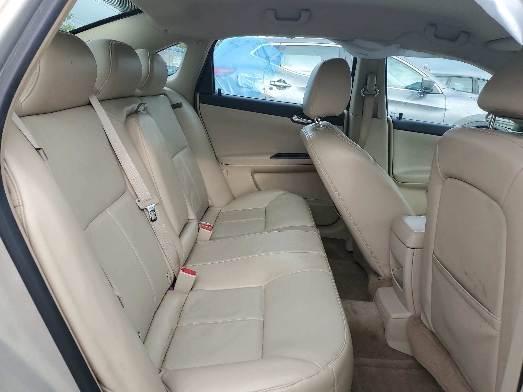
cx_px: 262
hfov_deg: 67.3
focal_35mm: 26
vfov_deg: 53.1
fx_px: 393
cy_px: 196
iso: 50
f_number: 1.5
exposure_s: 1/400
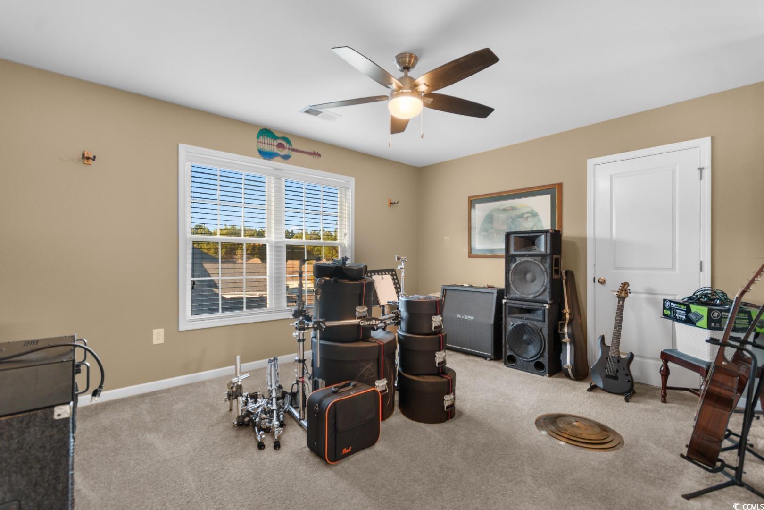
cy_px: 255
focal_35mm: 15
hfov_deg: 100.4
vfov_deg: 77.3
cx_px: 382
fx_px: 318
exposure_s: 1/5
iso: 100
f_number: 4.5
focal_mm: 10
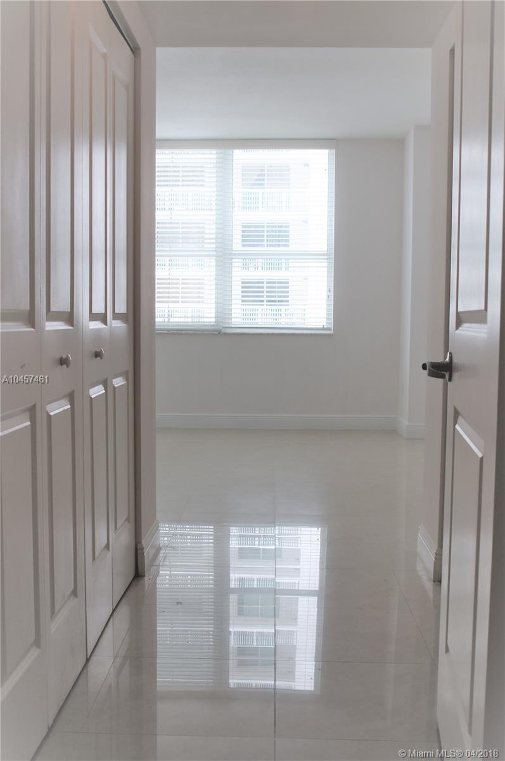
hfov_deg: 36.8
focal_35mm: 36
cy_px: 380
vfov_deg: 53.2
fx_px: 759
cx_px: 252
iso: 100
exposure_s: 1/60
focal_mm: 24
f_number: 5.6
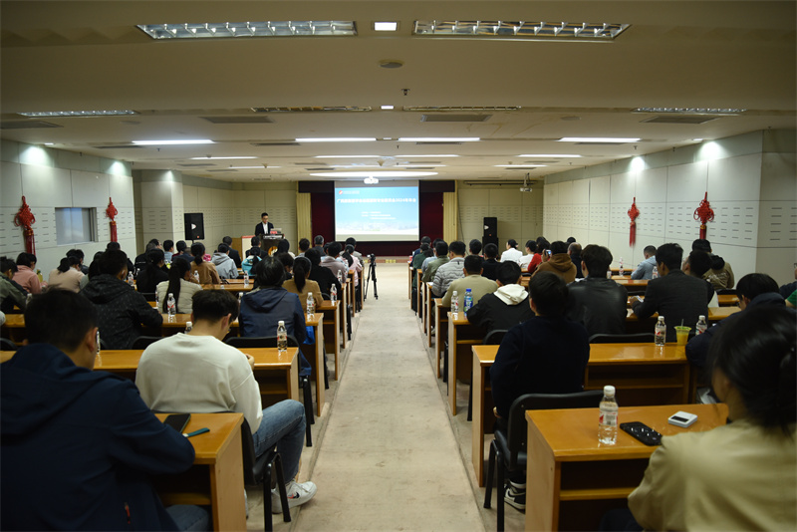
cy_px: 266
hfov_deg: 73.7
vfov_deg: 53.2
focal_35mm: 24
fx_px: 531
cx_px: 398
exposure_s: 1/60
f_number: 4
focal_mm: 24
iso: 800
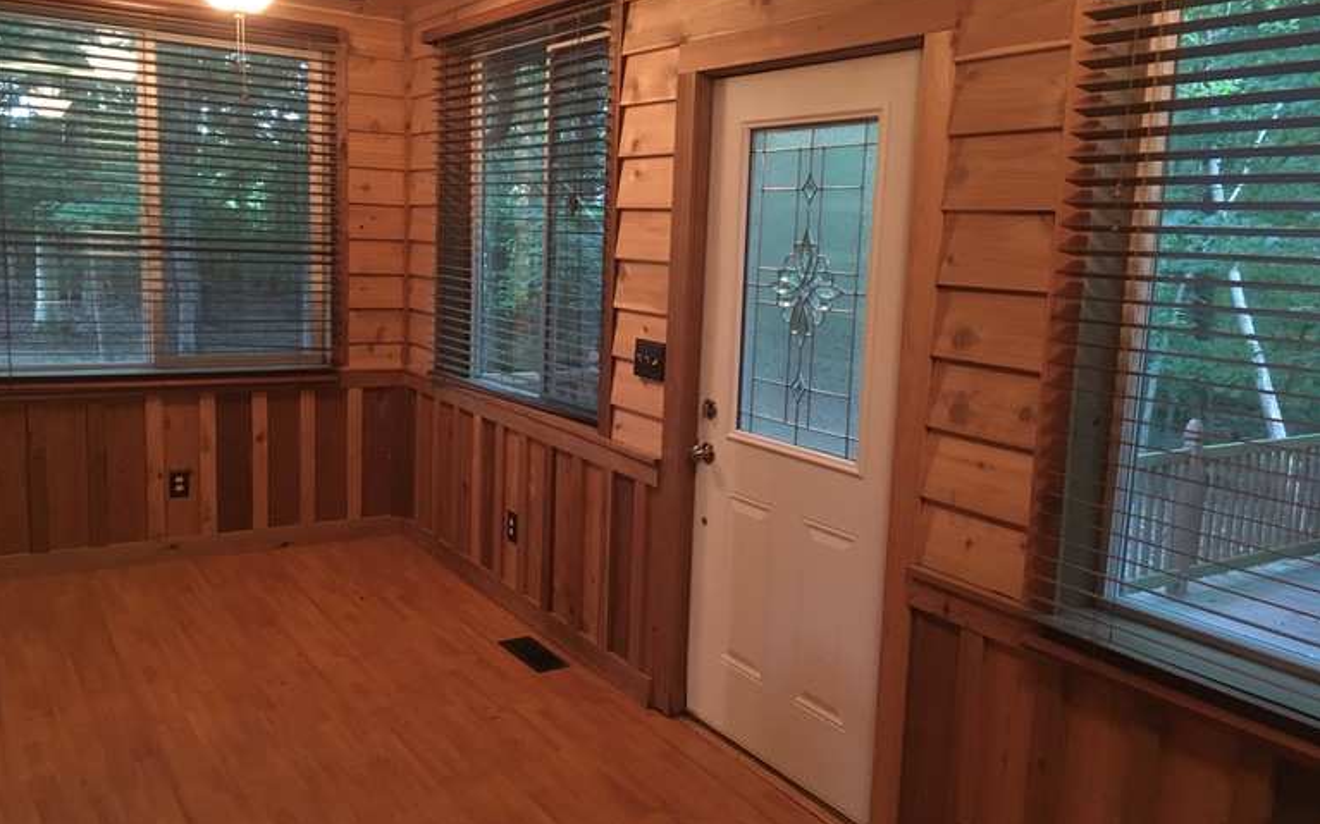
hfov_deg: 61.2
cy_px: 394
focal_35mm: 31
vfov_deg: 40.6
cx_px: 657
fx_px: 1115
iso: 400
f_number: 2.2
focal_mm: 4.15
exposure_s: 1/15
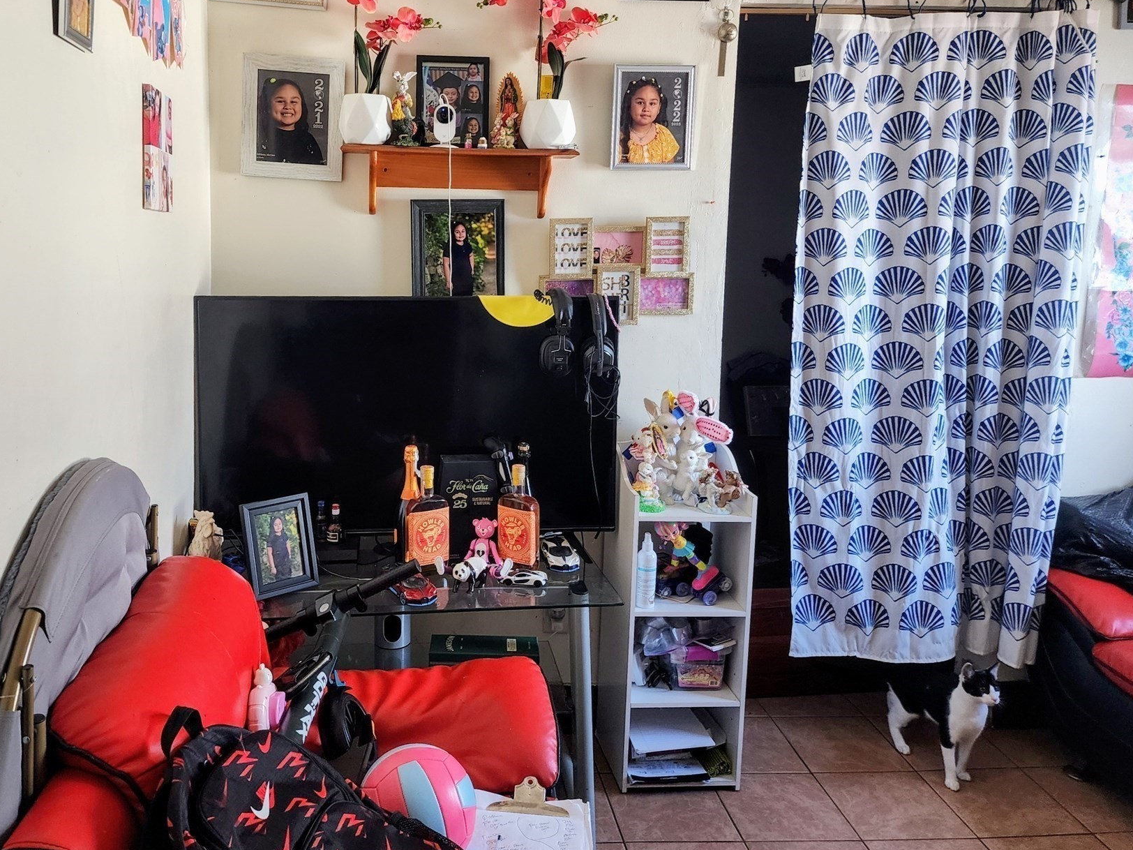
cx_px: 464
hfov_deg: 61.2
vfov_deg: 47.9
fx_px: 949
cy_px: 338
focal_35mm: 29
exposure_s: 1/120
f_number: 1.8
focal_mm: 6.4
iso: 200
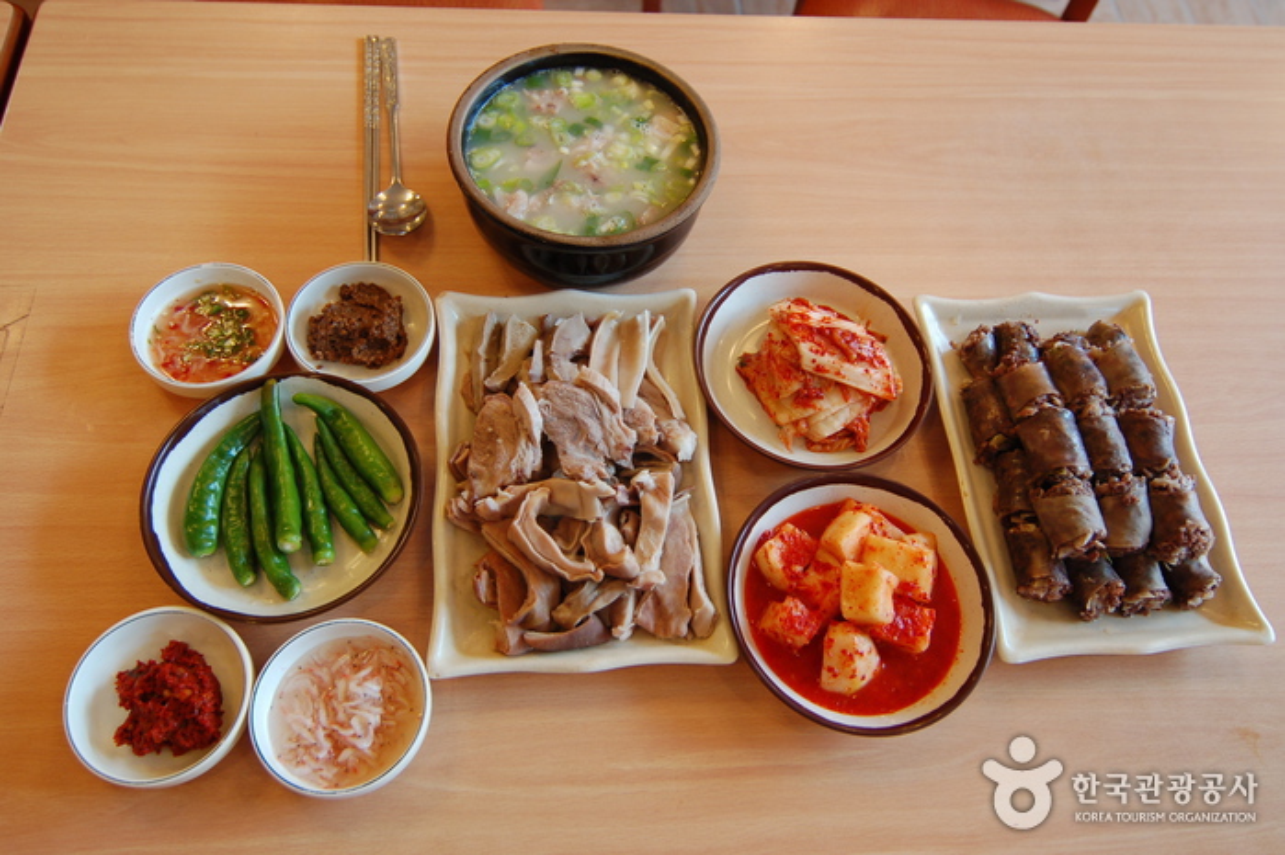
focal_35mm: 27
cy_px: 428
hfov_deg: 67.4
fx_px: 963
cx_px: 642
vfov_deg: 47.9
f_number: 4
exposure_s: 1/50
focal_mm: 18
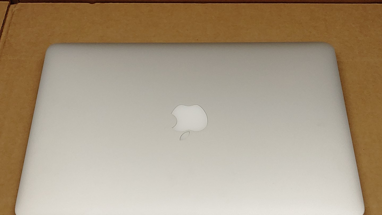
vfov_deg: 20.3
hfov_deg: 35.4
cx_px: 191
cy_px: 139
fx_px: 598
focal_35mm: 59
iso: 50
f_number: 1.8
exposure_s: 1/535
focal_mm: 4.36
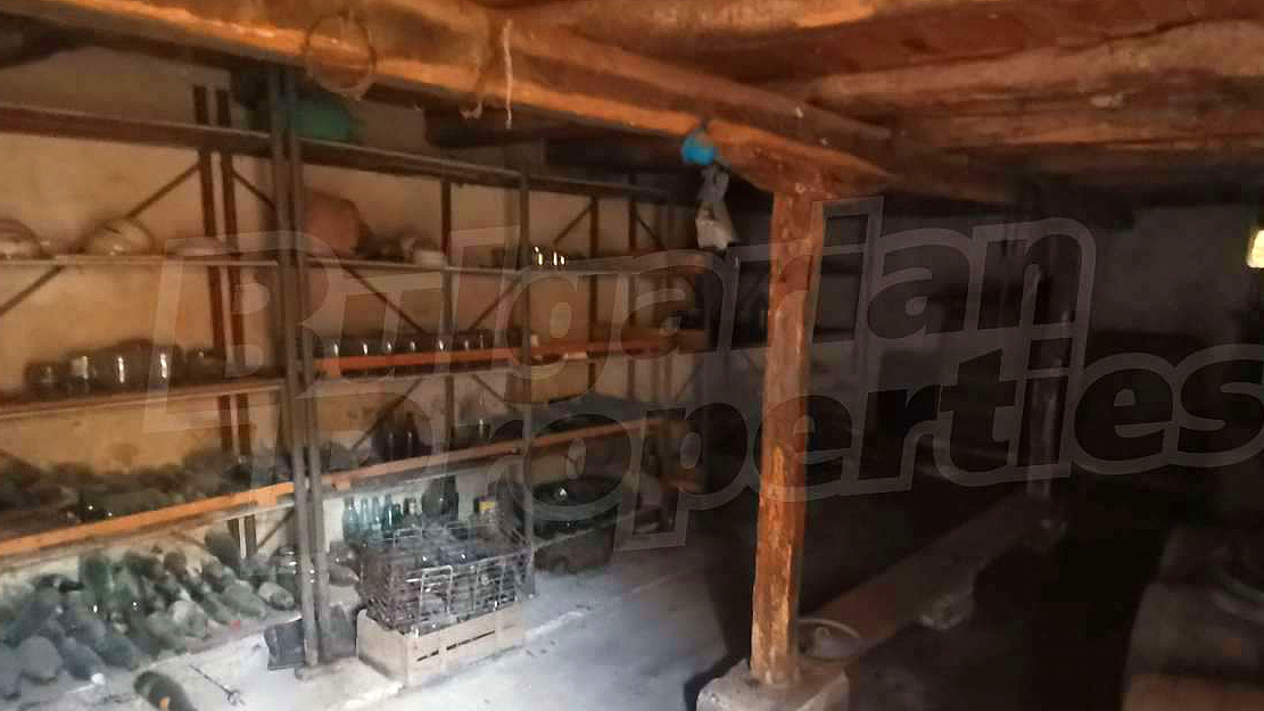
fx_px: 838
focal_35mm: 25
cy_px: 386
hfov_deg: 73.7
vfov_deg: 45.9
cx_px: 711
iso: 2500
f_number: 2.2
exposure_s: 1/16.7
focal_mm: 2.23
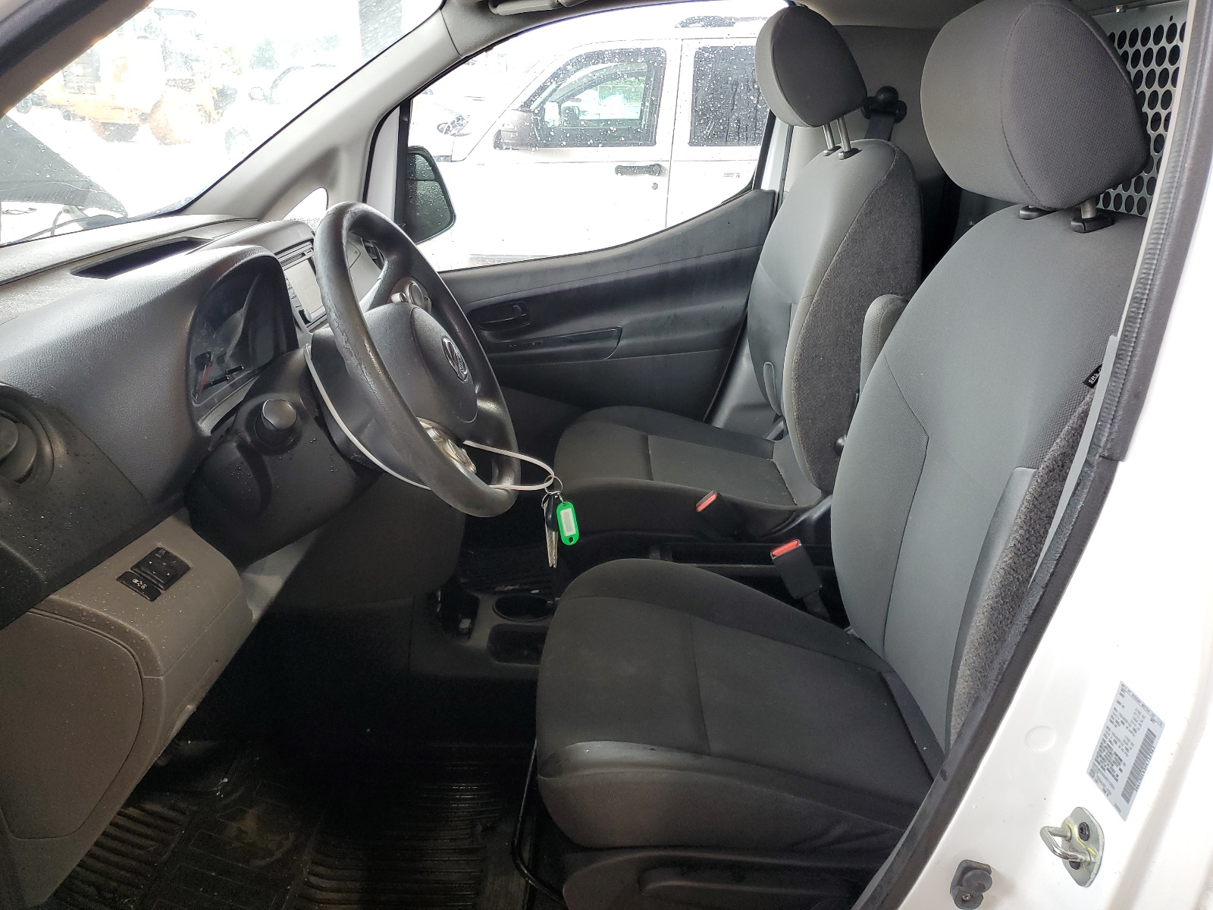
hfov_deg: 67.3
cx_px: 606
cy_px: 455
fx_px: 911
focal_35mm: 26
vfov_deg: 53.1
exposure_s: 1/120
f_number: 1.5
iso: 79
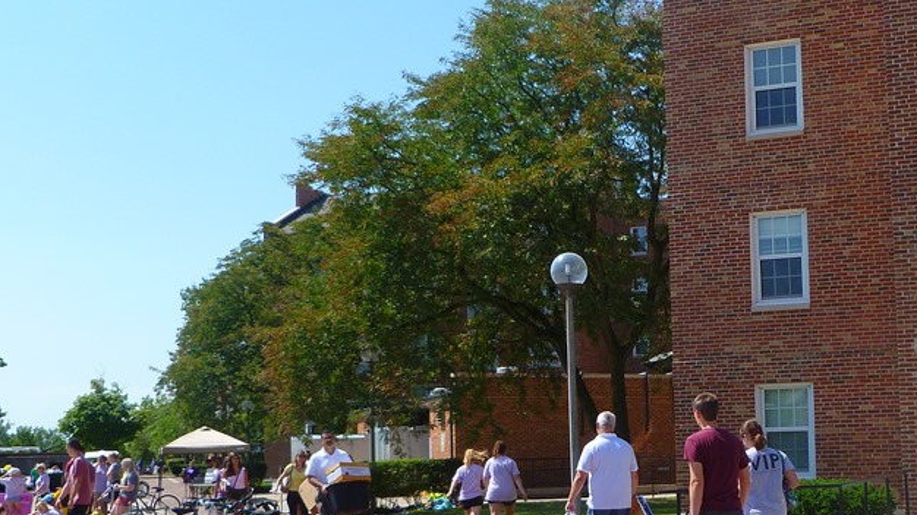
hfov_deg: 41.1
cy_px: 374
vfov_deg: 24.2
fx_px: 1191
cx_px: 664
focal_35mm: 49
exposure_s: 1/640
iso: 80
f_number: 3.3
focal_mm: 5
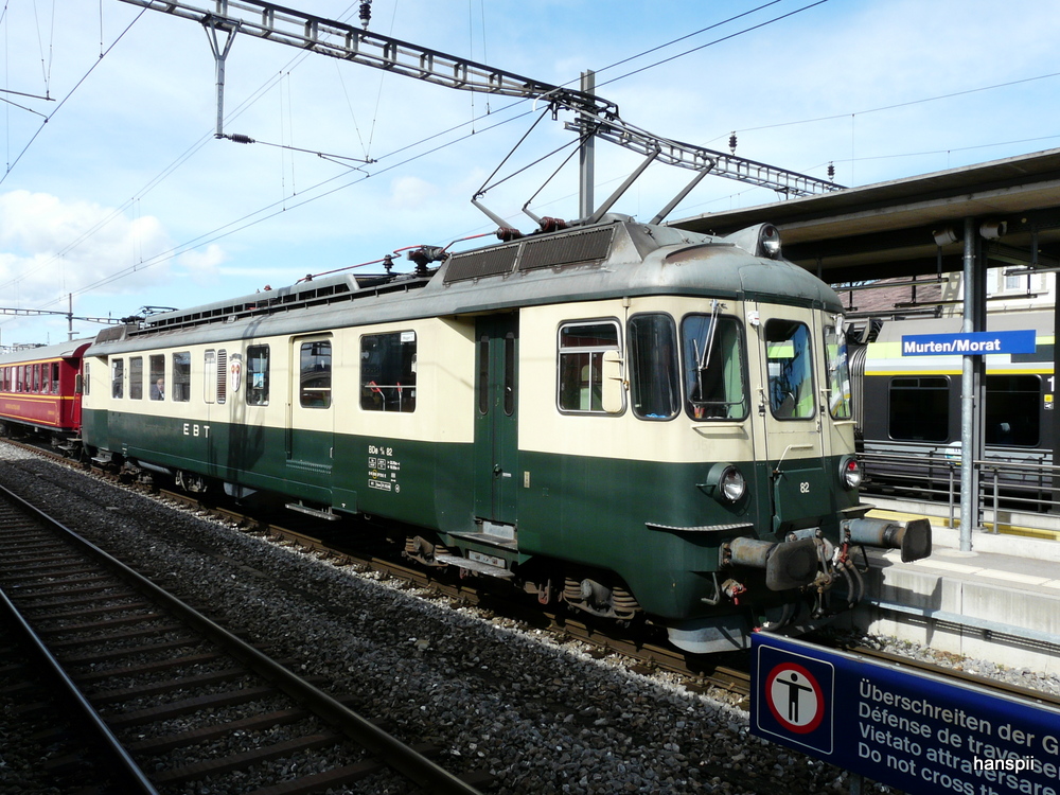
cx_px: 530
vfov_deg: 49.7
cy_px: 398
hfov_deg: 63.4
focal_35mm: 28
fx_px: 857
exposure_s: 1/320
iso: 100
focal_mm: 4.6
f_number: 5.6
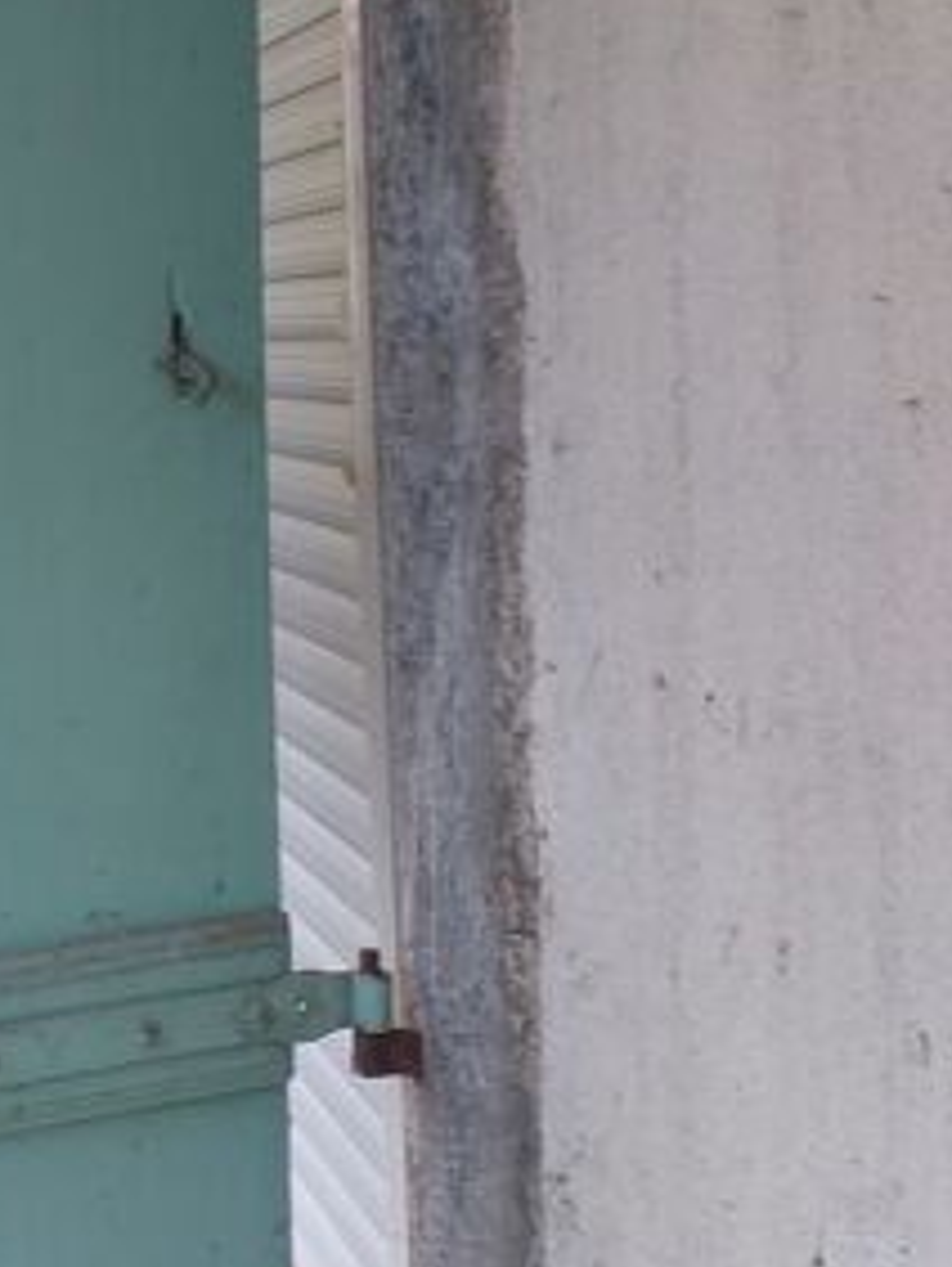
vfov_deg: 32.3
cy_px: 373
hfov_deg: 23.9
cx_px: 18
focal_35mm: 59
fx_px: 2160
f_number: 1.9
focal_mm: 3.6
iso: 50
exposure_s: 1/50
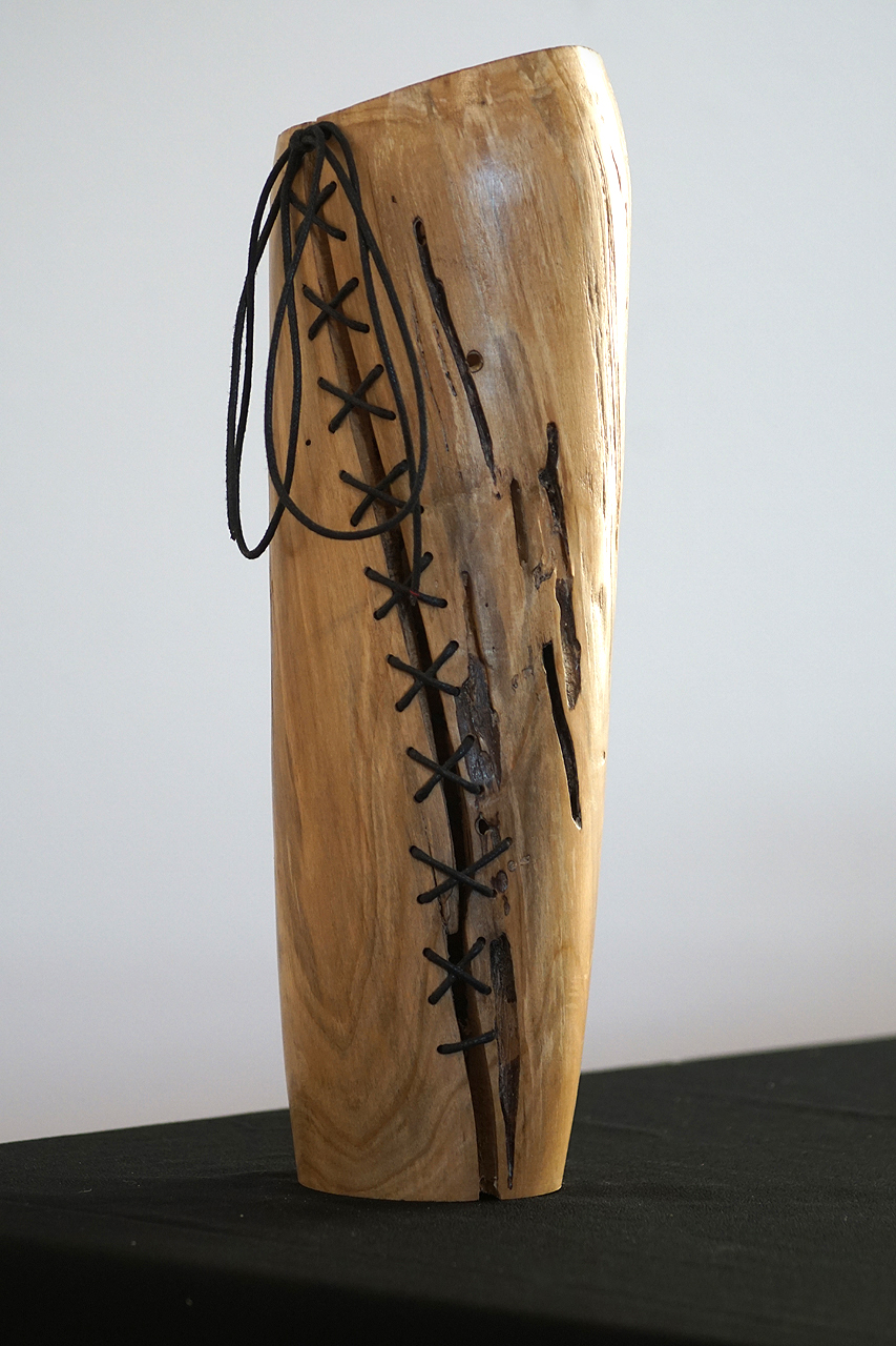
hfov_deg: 7.6
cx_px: 448
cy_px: 673
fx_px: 6721
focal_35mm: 180
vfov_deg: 11.4
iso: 640
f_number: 5.6
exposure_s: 1/100
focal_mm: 120
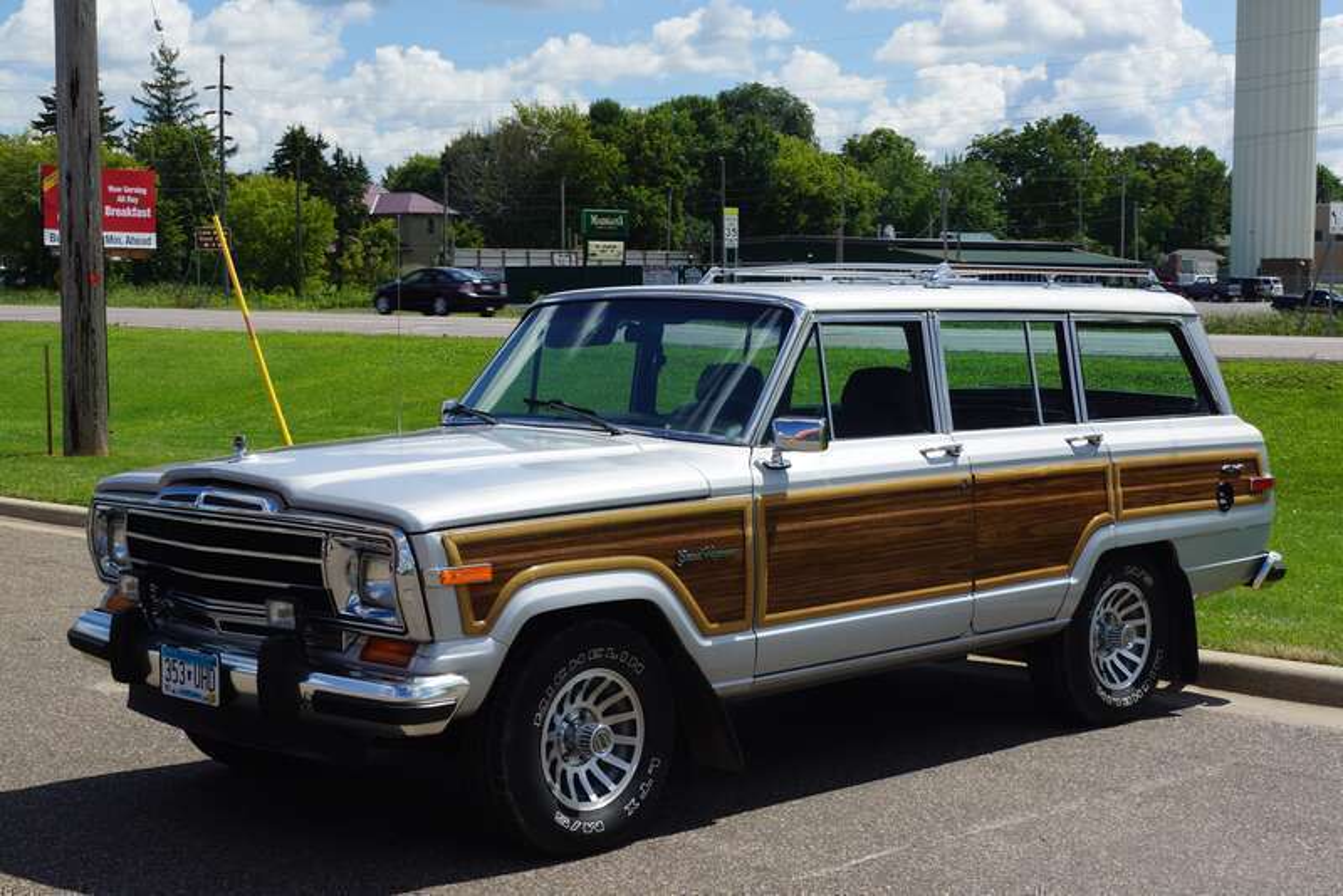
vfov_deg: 31.9
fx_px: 1567
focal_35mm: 42
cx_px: 672
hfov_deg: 46.4
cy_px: 448
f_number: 13
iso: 100
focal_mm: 28
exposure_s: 1/100
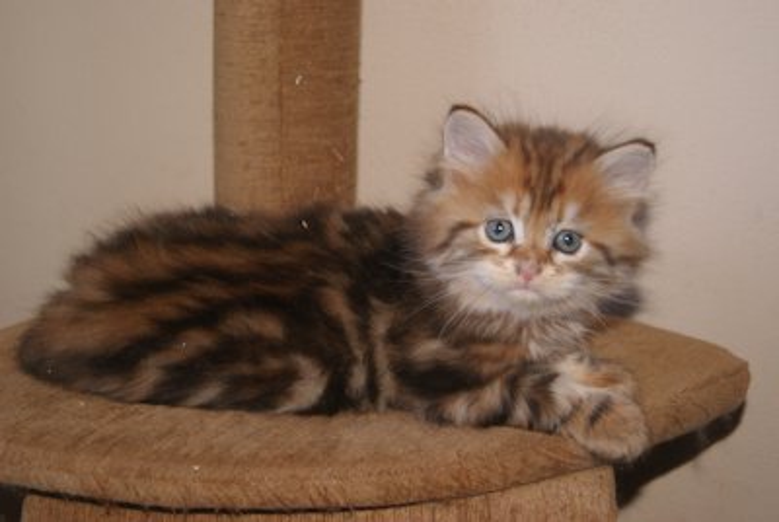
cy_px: 261
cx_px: 390
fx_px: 1463
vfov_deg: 20.2
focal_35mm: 68
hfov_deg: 29.8
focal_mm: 45
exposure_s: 1/60
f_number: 5.6
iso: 400
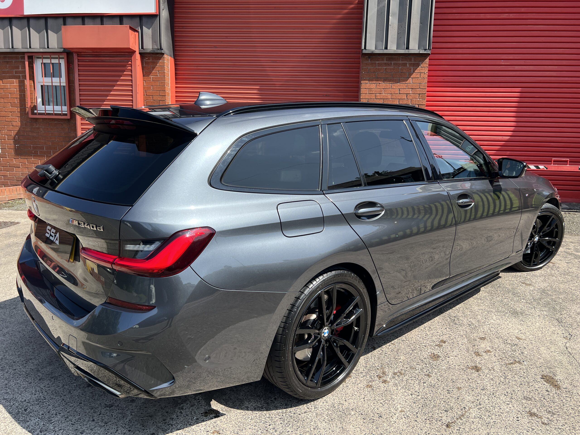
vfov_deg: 53.1
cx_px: 290
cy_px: 218
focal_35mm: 26
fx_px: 436
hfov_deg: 67.3
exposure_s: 1/2008
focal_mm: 5.7
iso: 50
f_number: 1.5
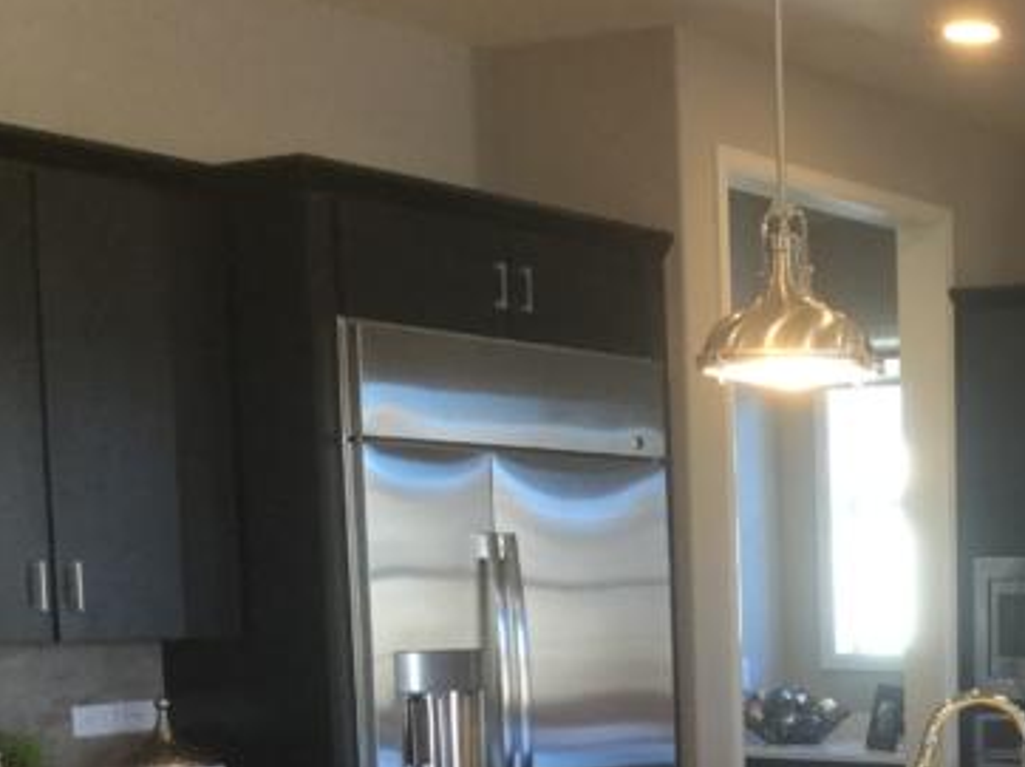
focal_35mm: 72
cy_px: 821
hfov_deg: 24.8
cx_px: 1184
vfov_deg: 19.6
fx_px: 2131
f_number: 2.4
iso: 80
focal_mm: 3.3
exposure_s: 1/30
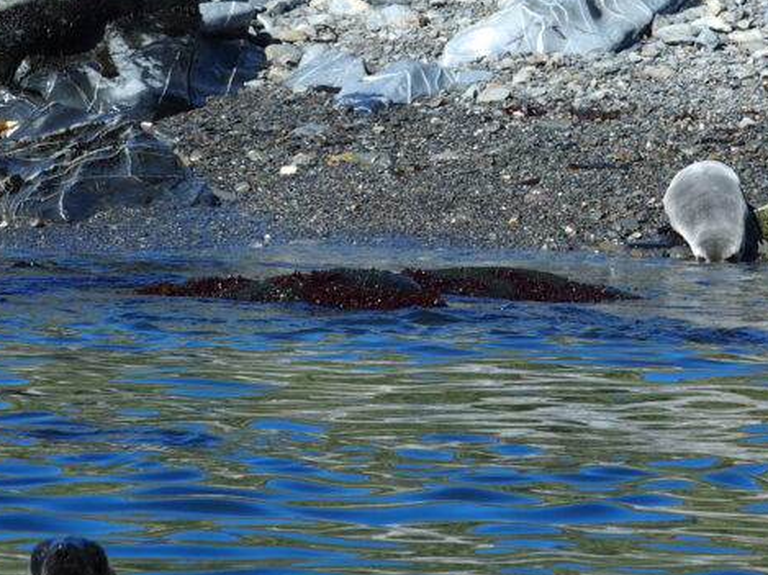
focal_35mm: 437
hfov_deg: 4.5
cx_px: 449
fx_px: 9688
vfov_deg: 3.4
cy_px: 88
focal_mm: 42.5
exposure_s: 1/500
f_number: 5
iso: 100
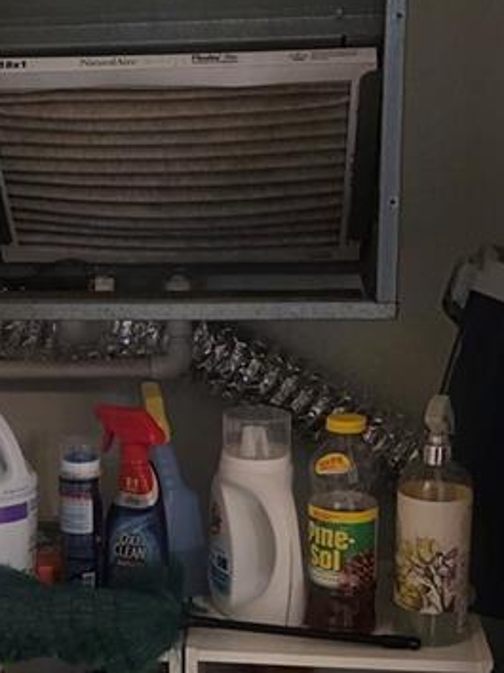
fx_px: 1516
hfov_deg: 18.4
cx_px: -2
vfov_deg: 25.0
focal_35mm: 78
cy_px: 399
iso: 500
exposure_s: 1/120
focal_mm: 6.3
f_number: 1.7
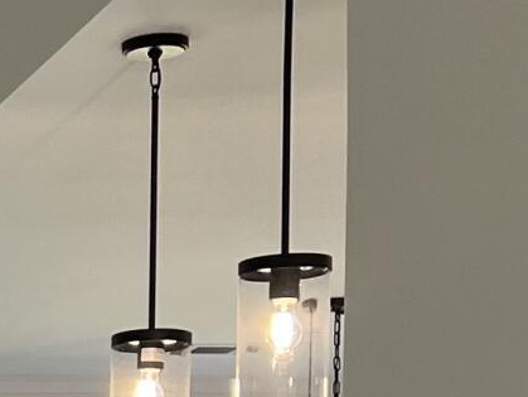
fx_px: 2840
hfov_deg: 9.6
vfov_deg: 7.5
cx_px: -684
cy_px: 916
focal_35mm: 186
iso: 64
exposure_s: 1/163
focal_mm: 5.7
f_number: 1.5
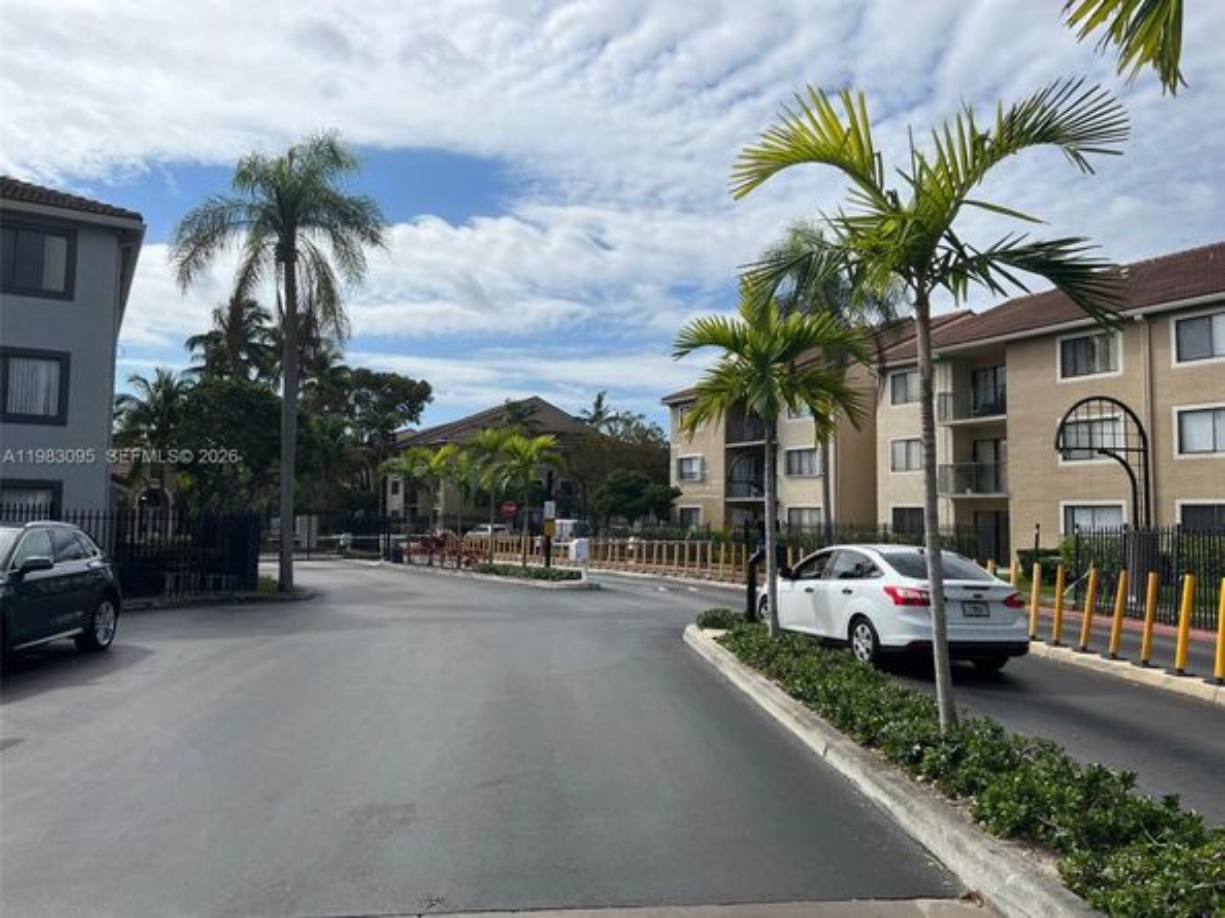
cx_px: 612
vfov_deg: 53.0
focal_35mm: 26
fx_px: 920
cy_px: 459
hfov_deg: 67.3
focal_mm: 5.7
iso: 50
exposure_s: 1/8000
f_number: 1.5
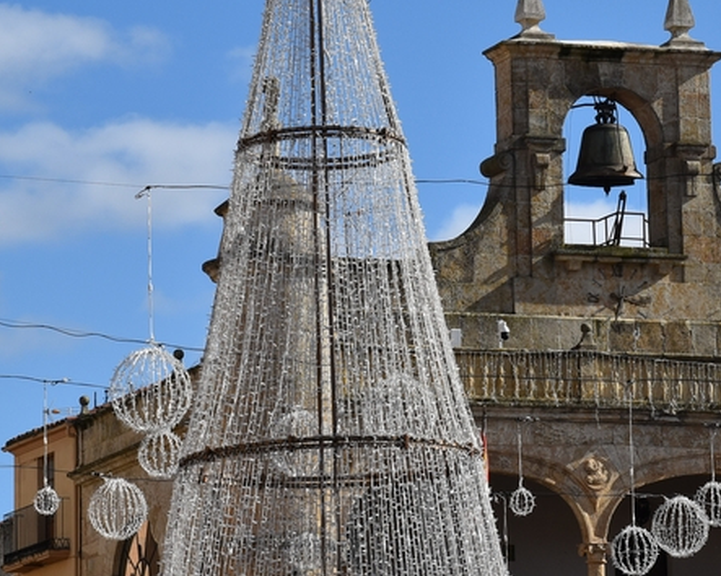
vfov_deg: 7.2
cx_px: 451
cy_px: 220
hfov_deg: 9.0
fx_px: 4585
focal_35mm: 215
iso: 200
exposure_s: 1/400
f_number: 10
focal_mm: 75
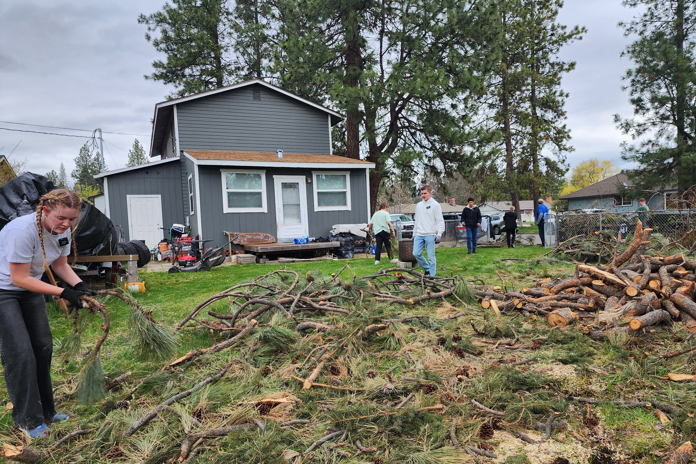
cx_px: 362
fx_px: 483
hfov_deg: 71.5
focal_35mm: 25
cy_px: 254
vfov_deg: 51.2
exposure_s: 1/180
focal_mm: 6.4
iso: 16
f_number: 1.8
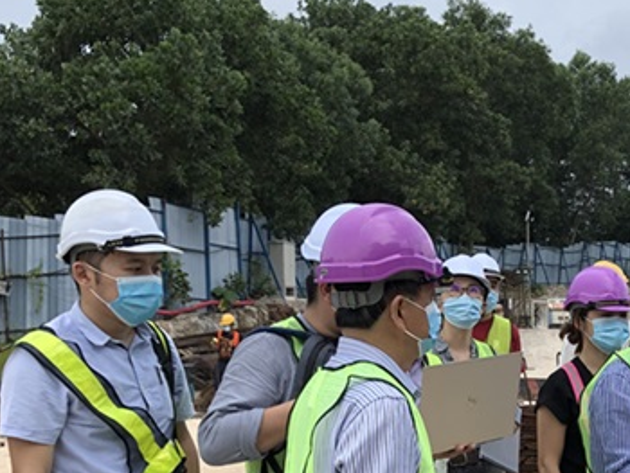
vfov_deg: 22.2
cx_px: 562
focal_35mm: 64
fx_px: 1166
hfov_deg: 29.1
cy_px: 451
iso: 20
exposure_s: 1/615
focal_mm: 4
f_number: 1.8
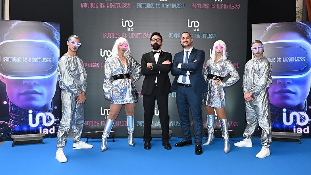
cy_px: 71
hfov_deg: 61.7
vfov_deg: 37.1
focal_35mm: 32
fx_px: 260
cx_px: 155
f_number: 4
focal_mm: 29.5
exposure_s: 1/60
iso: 2500
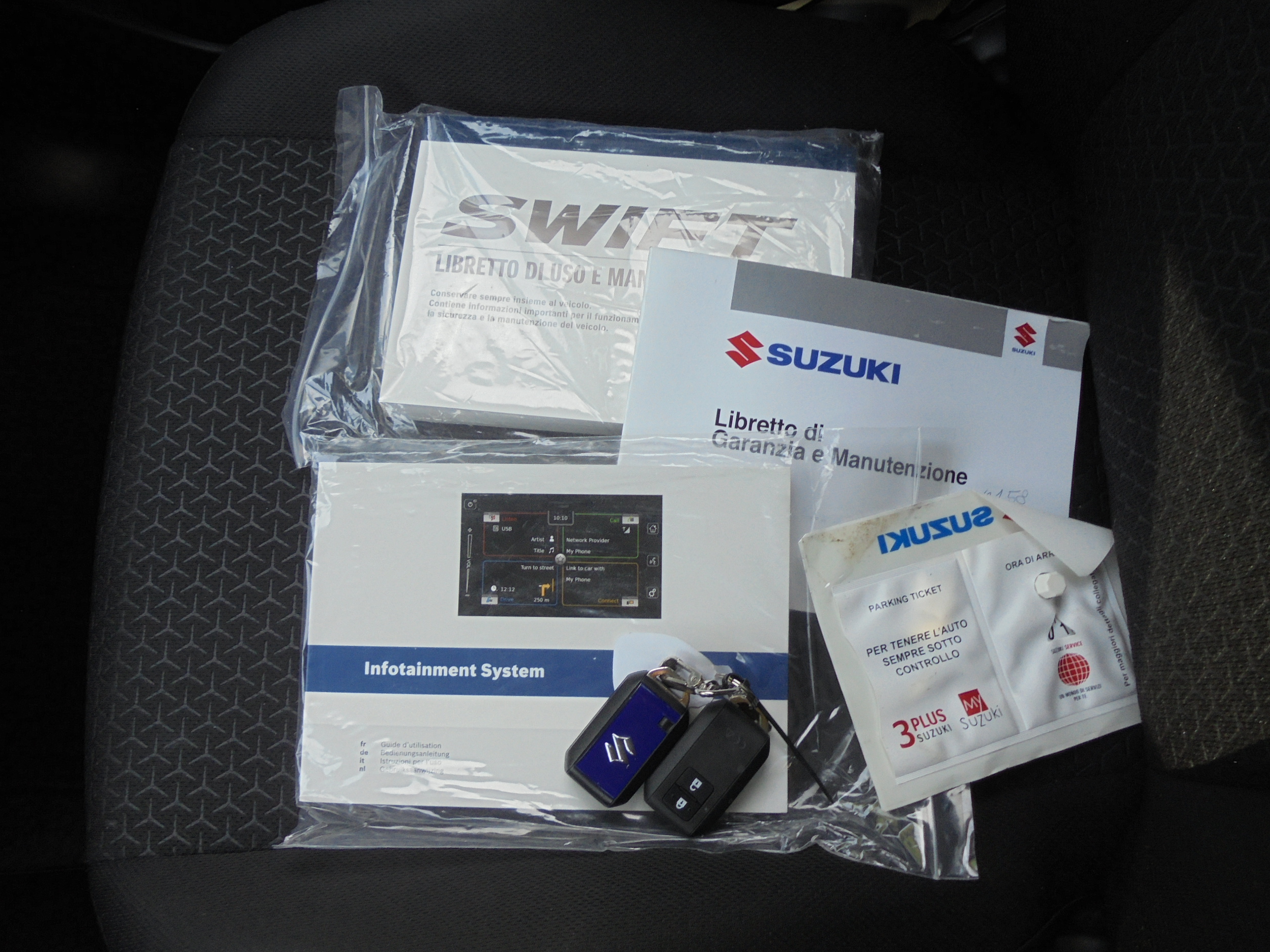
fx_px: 991
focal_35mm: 27
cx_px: 633
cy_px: 467
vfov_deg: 51.4
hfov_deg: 65.3
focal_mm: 4.6
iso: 100
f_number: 3.5
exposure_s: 1/40
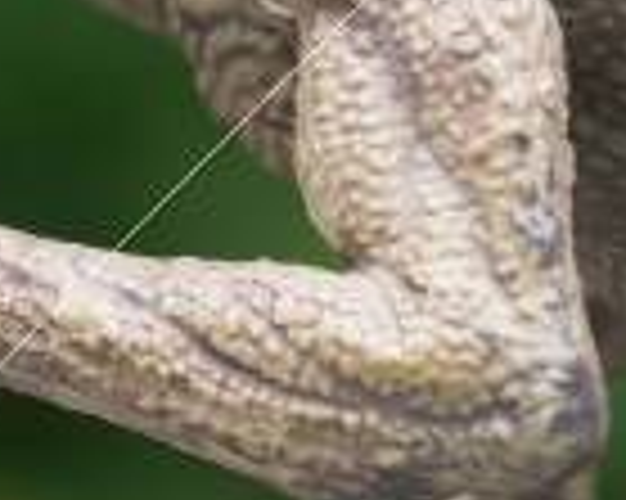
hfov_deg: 3.5
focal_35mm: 528
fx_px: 9775
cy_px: -534
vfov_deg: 2.9
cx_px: -1756
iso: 640
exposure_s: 1/500
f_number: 5.6
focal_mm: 60
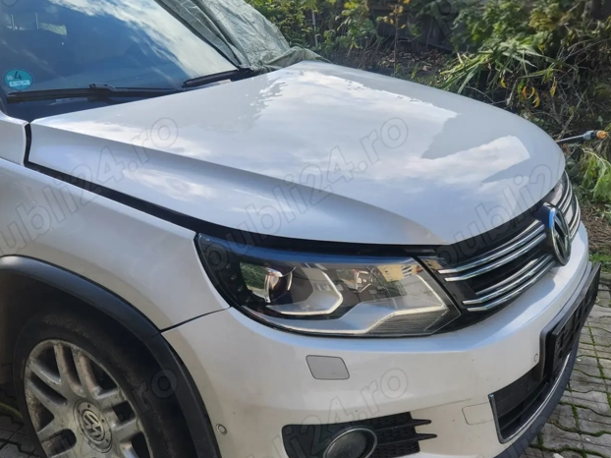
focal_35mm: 37
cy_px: 213
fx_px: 653
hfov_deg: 49.0
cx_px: 187
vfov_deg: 38.6
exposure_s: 1/455
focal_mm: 5.4
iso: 20
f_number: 1.8
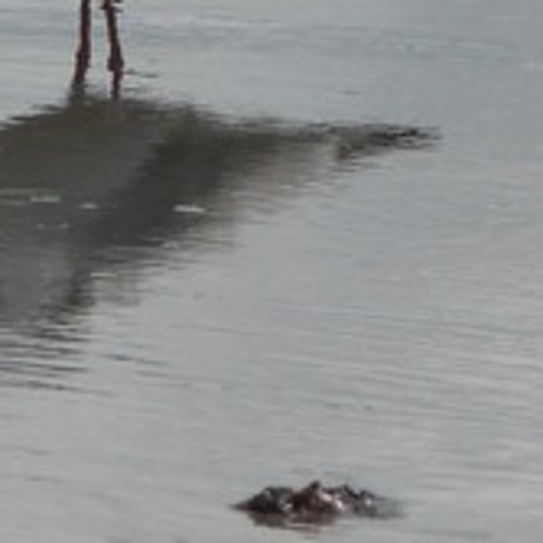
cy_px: -341
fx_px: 29567
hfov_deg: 1.1
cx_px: 140
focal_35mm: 1666
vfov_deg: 1.1
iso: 100
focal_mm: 88.8
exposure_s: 1/320
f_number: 5.6
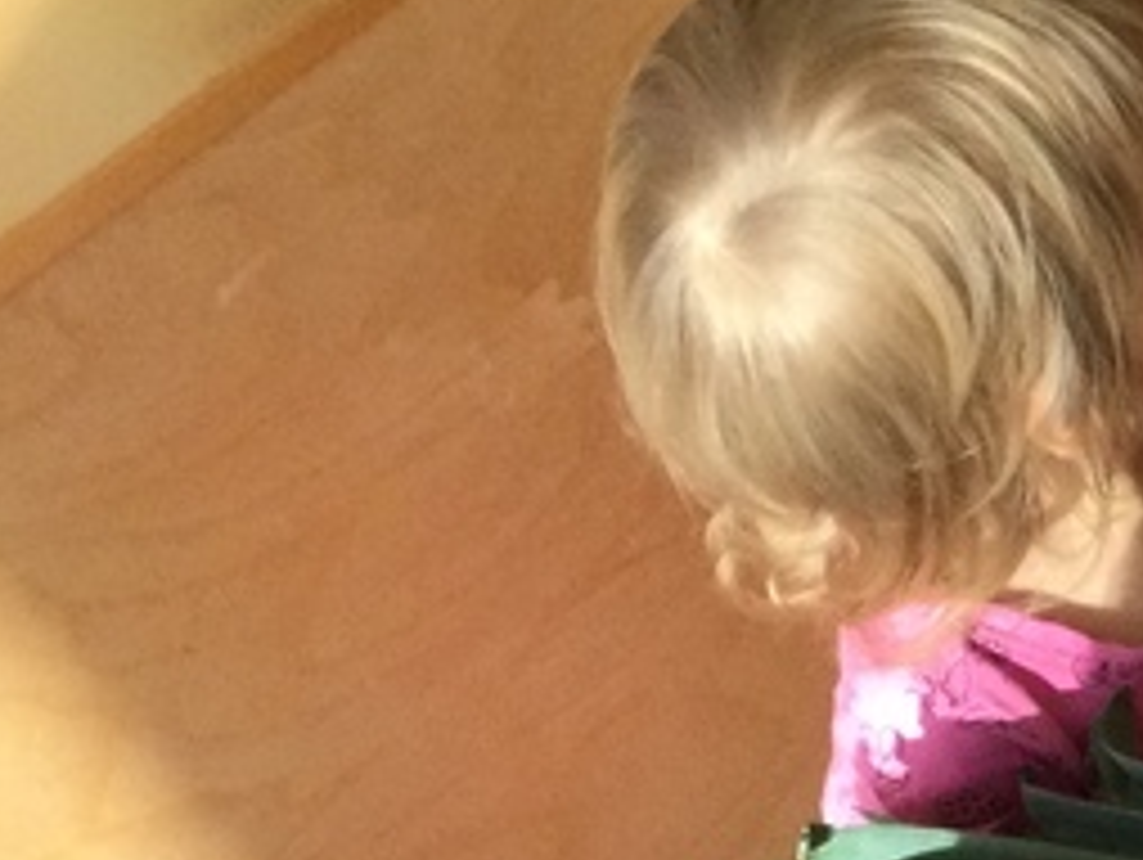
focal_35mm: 130
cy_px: 973
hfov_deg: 13.1
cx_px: 2293
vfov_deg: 11.2
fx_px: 4297
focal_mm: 3.3
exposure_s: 1/33
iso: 40
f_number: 2.4
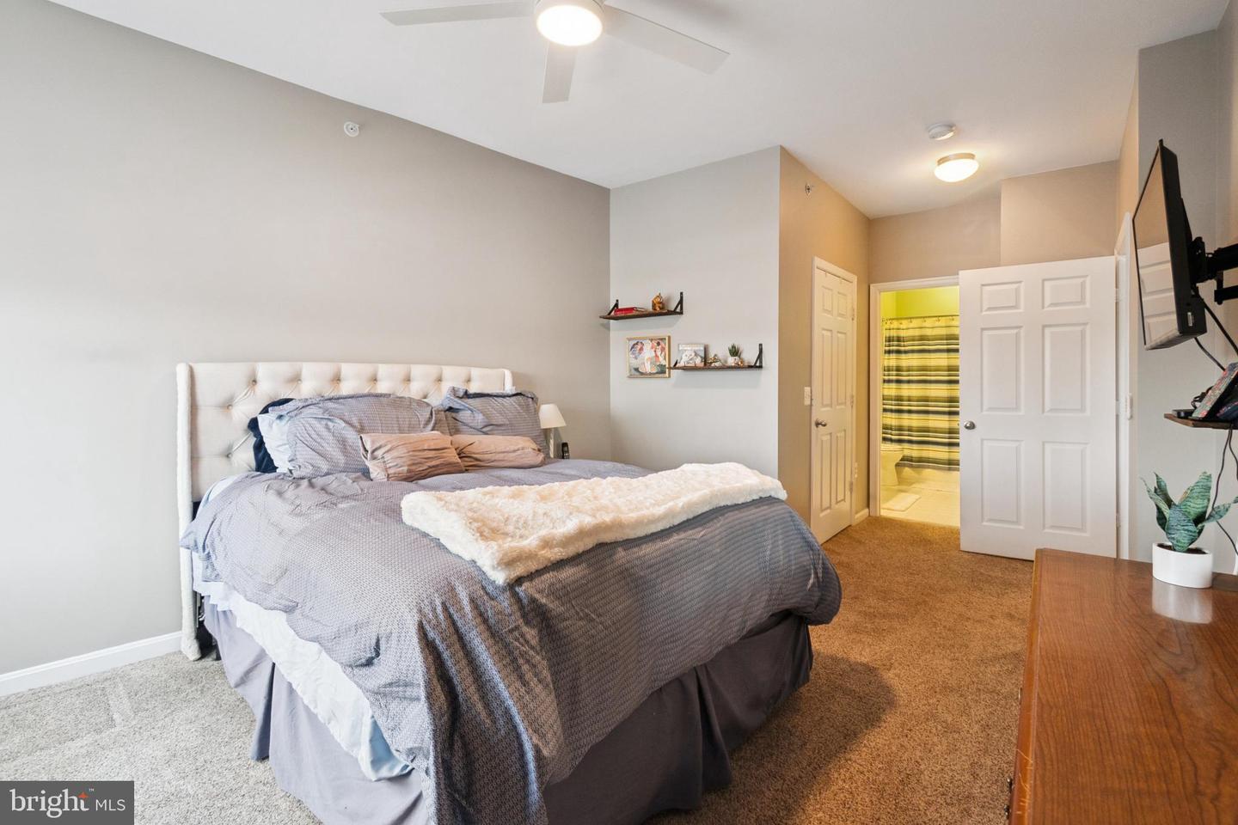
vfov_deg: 77.3
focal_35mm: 15
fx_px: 516
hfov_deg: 100.4
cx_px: 619
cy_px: 412
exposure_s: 1/40
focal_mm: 10
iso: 400
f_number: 5.6
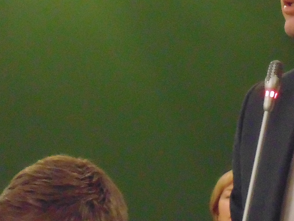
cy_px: 56
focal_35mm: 225
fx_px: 1912
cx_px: 332
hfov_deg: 8.7
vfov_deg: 6.6
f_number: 4.3
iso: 800
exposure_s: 1/15
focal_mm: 14.1
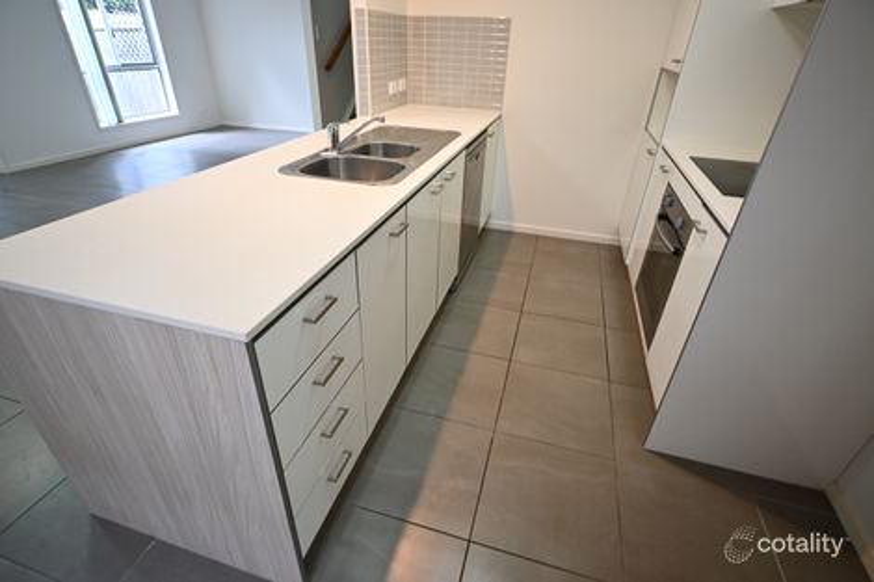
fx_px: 437
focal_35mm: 18
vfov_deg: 67.3
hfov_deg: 90.0
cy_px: 291
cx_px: 437
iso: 640
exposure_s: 1/20
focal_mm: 12
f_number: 3.5
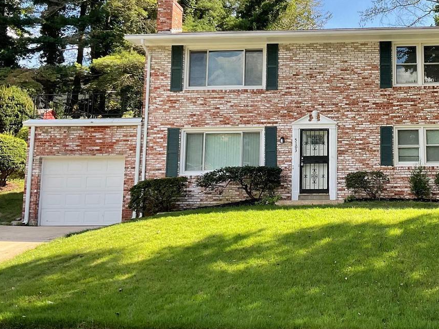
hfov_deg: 37.5
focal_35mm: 49
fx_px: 621
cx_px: 352
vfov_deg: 29.5
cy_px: 111
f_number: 1.8
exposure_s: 1/442
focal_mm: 3
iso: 16
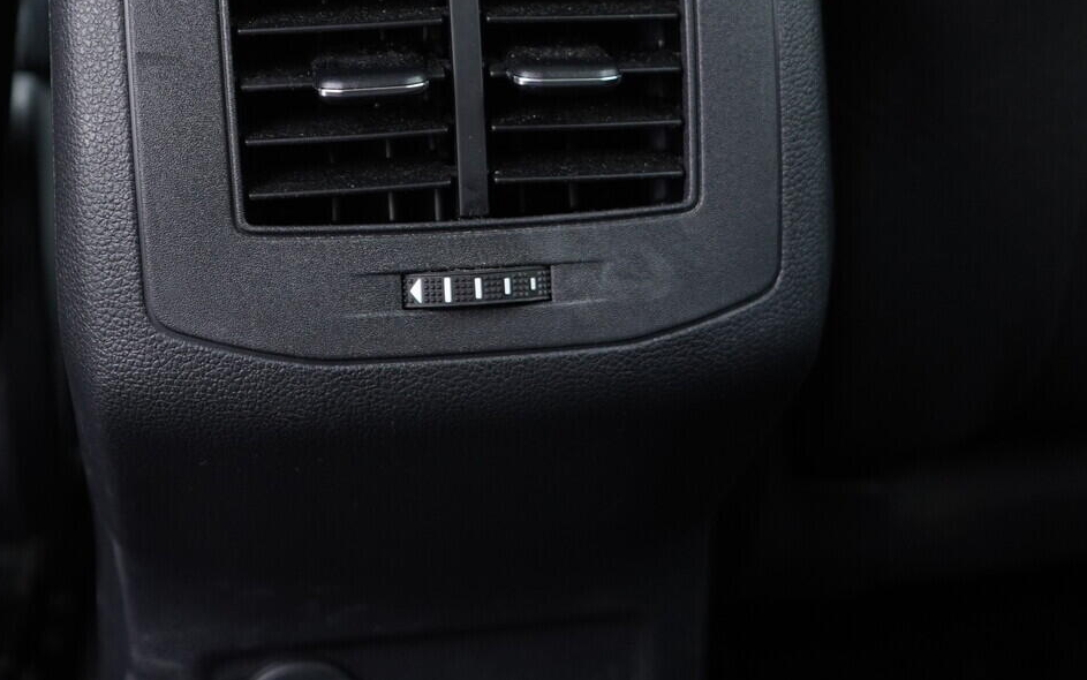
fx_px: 1659
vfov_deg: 22.8
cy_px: 134
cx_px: 488
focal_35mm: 56
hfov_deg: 36.2
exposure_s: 1/40
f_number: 2.8
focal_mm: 24
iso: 500
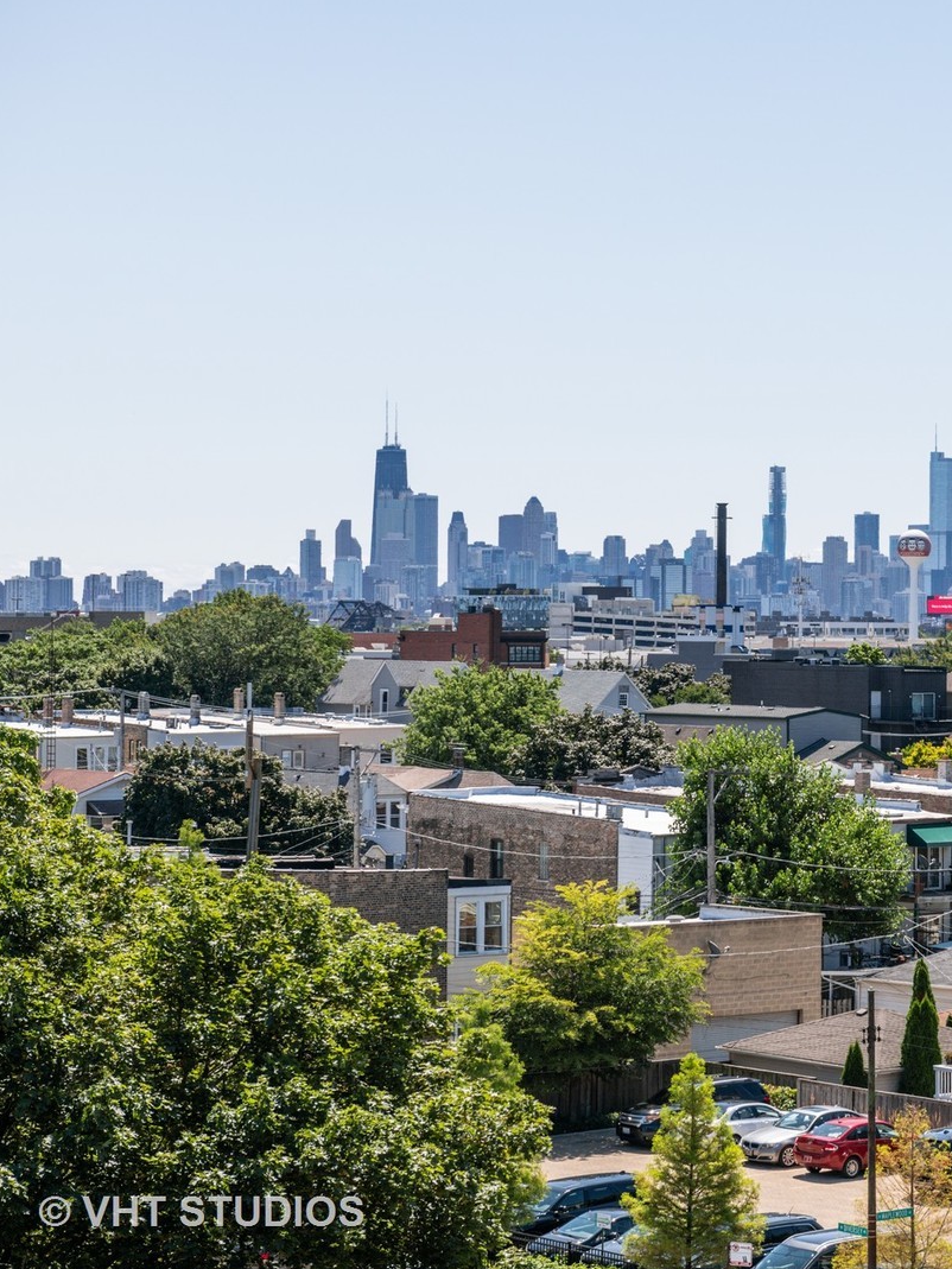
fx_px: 3739
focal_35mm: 102
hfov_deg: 14.3
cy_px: 636
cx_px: 897
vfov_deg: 19.3
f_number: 8
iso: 200
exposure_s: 1/1250
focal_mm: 70
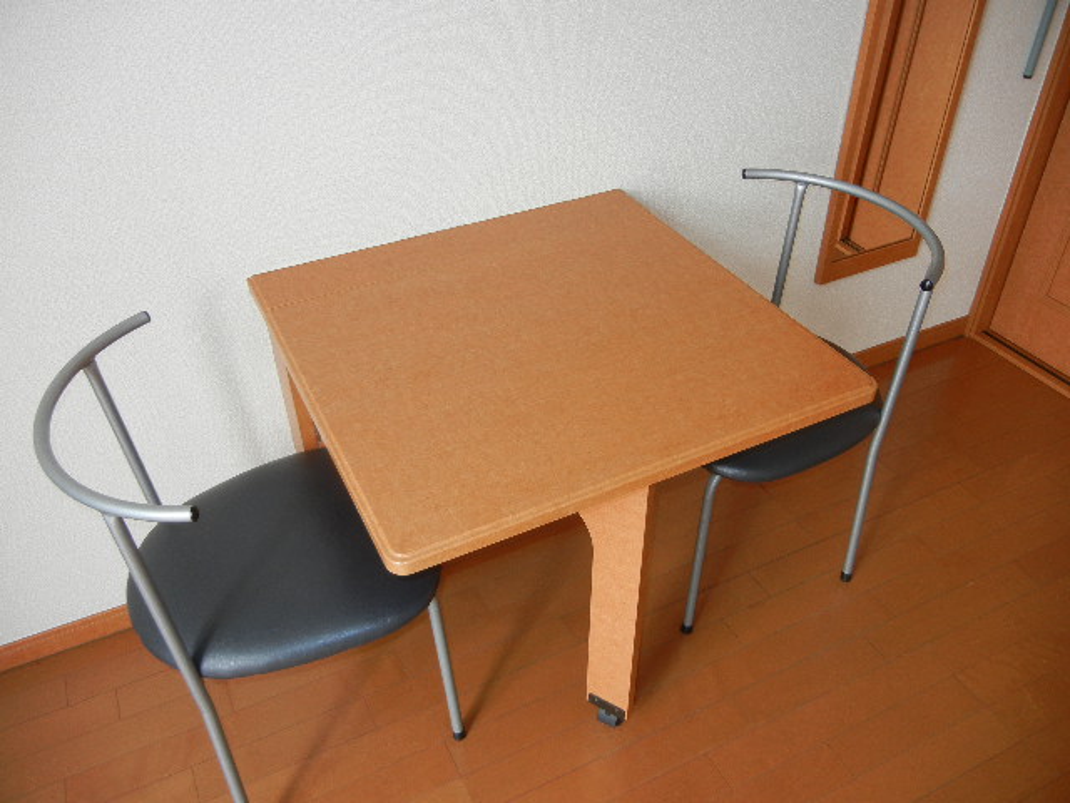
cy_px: 402
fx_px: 927
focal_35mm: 30
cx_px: 535
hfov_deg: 60.0
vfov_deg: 46.8
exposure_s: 1/34.6
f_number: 3.5
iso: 160
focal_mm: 5.4
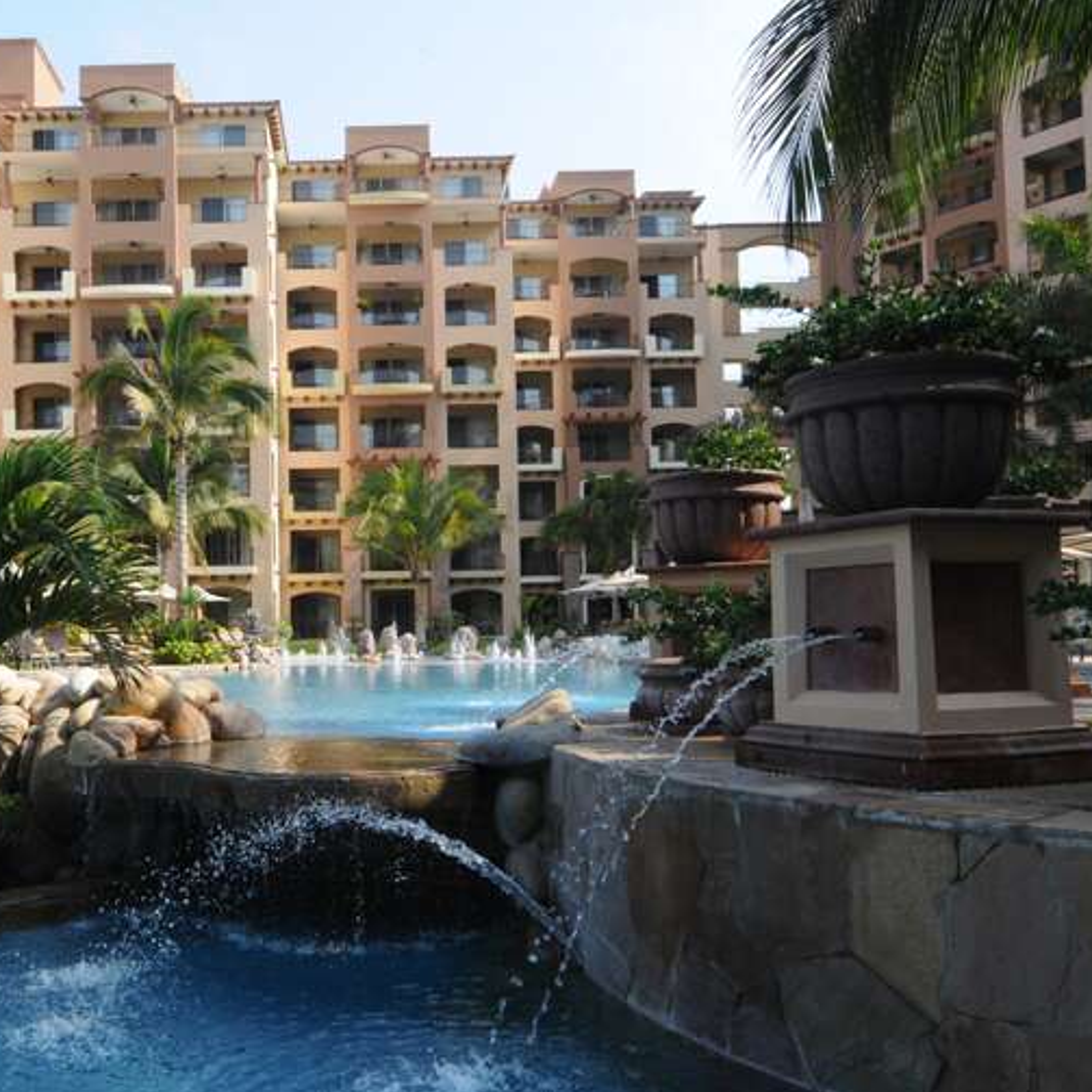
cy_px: 549
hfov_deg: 46.4
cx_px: 350
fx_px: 1249
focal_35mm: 35
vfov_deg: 47.2
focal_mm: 18
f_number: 10
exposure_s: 1/400
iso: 640
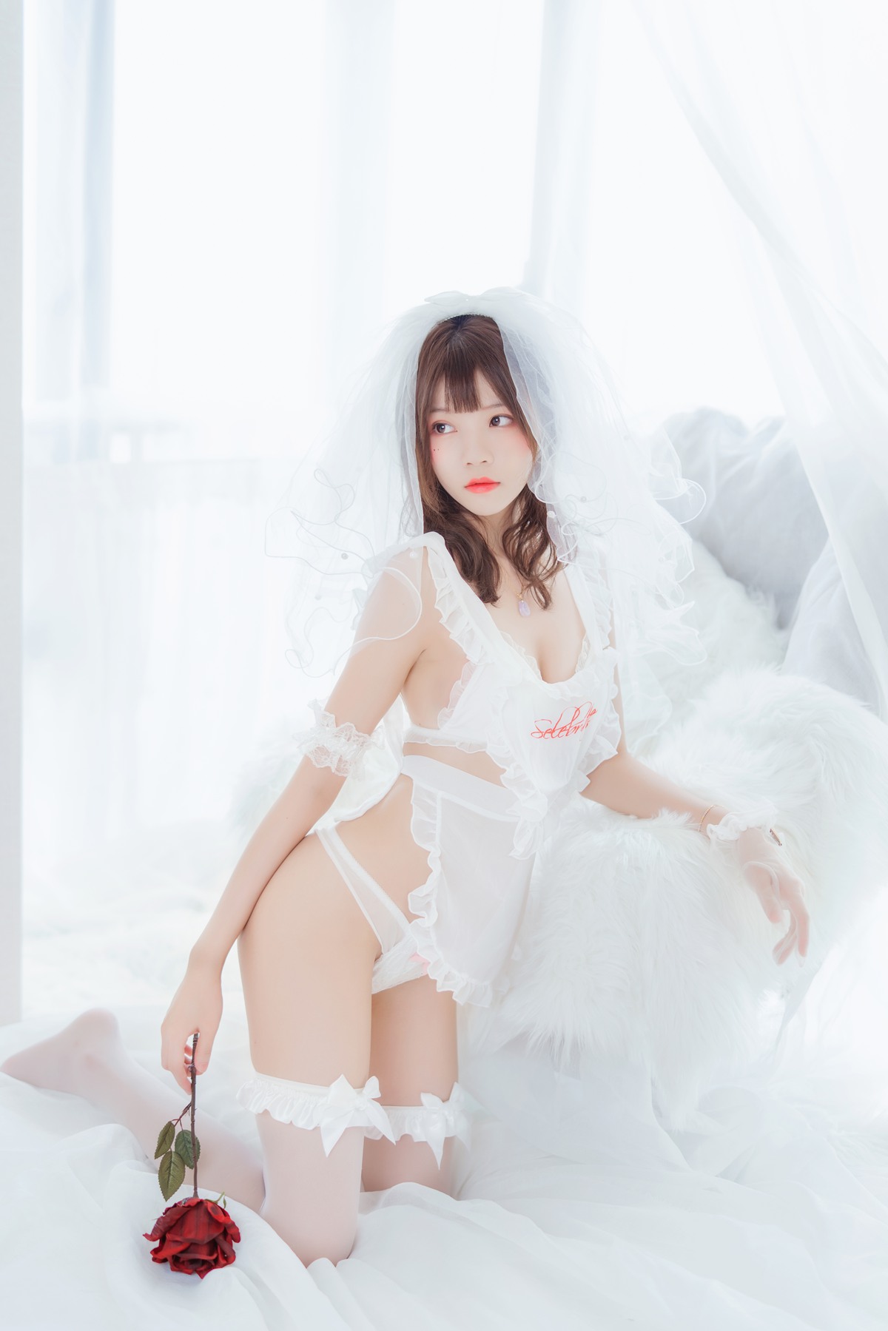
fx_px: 1849
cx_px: 444
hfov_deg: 27.0
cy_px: 666
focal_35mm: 50
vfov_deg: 39.6
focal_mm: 50
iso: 200
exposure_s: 1/200
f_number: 2
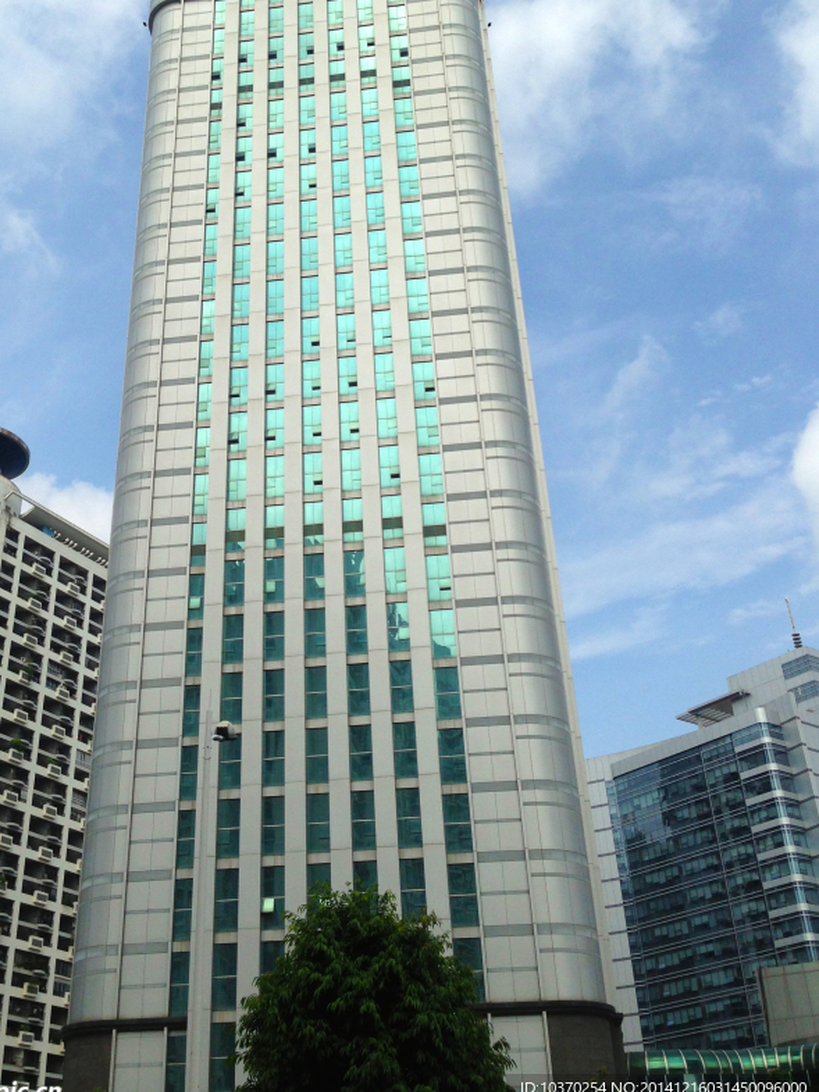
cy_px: 404
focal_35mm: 43
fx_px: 1357
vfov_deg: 43.5
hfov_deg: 33.4
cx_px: 302
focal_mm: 4.13
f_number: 2.4
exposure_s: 1/2710
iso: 50
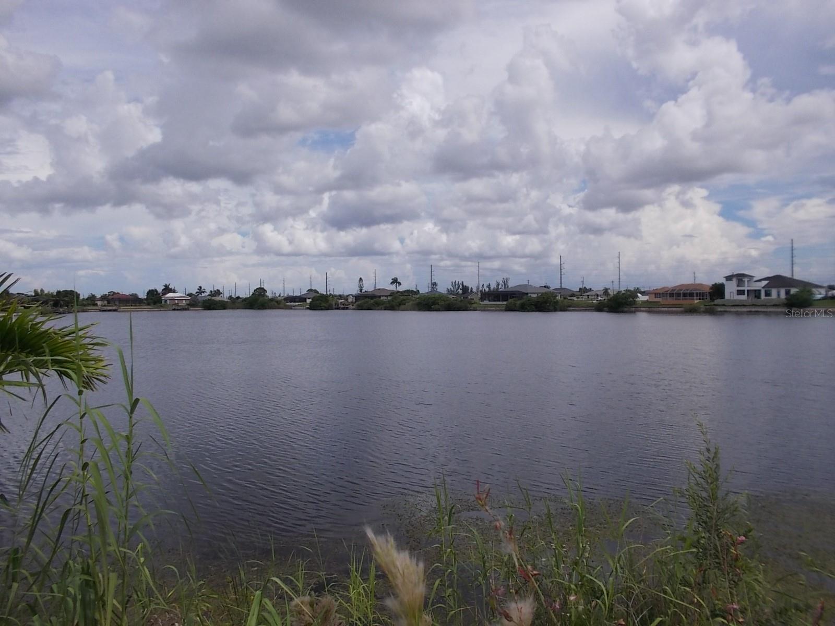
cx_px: 418
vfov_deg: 48.2
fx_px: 700
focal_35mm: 29
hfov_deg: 61.7
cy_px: 313
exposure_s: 1/1600
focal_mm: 4.1
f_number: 3.3
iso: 80
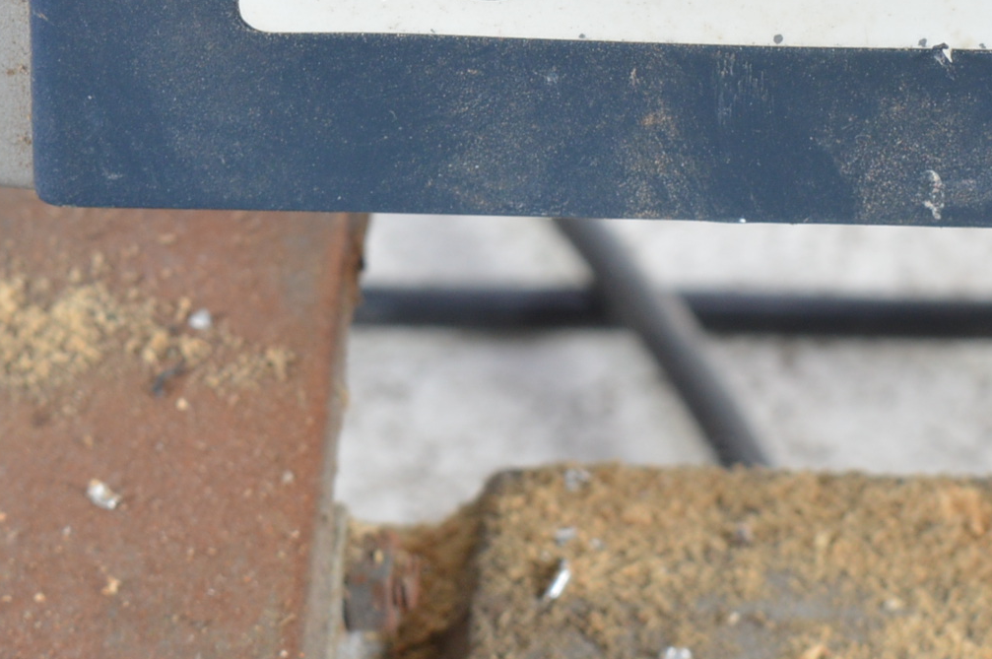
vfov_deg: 5.5
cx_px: 604
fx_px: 6784
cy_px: -225
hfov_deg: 8.4
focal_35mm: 246
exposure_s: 1/100
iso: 200
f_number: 9
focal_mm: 55
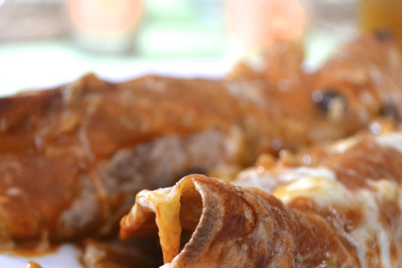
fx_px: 793
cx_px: 166
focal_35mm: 71
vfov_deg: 19.1
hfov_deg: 28.4
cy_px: 196
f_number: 4.8
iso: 3200
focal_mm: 32
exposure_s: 1/8
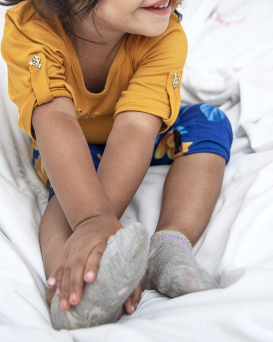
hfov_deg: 25.0
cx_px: 139
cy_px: 53
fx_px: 617
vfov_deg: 30.0
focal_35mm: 61
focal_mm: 35
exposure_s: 1/60
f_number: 4
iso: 400
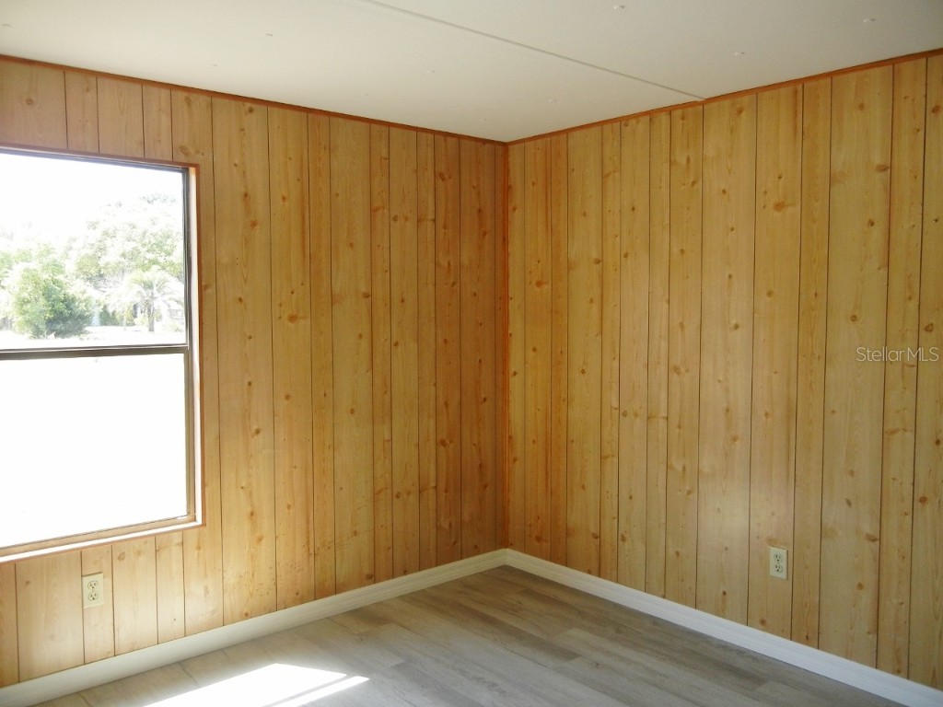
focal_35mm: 30
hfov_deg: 60.0
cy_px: 354
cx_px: 472
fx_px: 817
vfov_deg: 46.8
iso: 160
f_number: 3.5
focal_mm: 5.4
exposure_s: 1/110
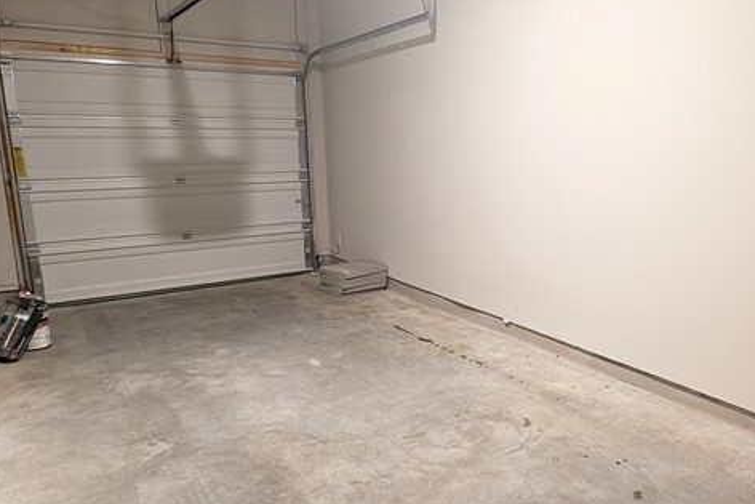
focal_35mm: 27
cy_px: 266
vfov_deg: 47.9
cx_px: 477
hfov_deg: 66.2
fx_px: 566
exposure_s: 1/40
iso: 2381
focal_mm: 2.23
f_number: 1.95
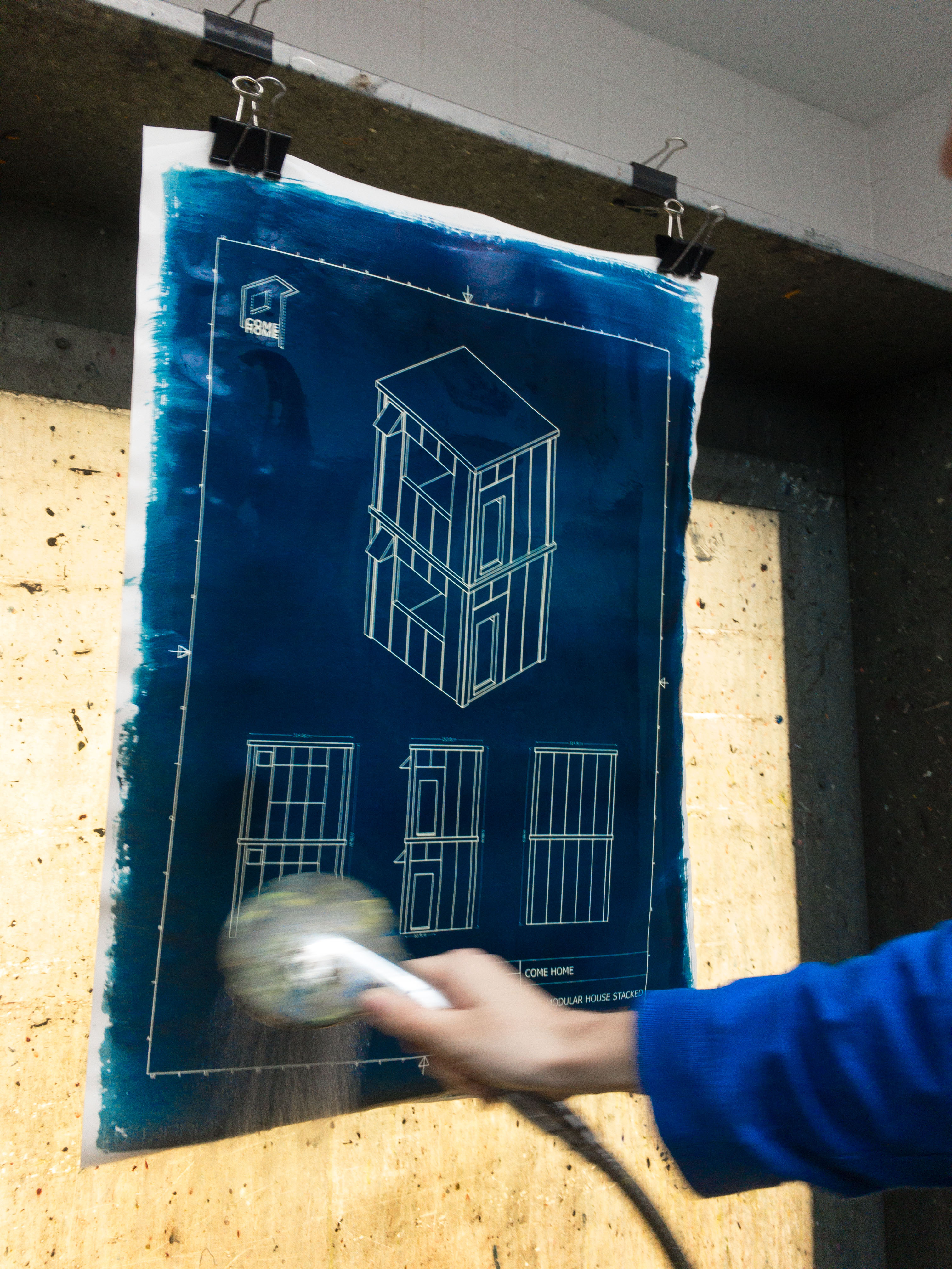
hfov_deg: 48.2
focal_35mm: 29
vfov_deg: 61.7
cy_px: 634
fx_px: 1063
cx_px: 476
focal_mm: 4.15
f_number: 2.2
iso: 80
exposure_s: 1/35
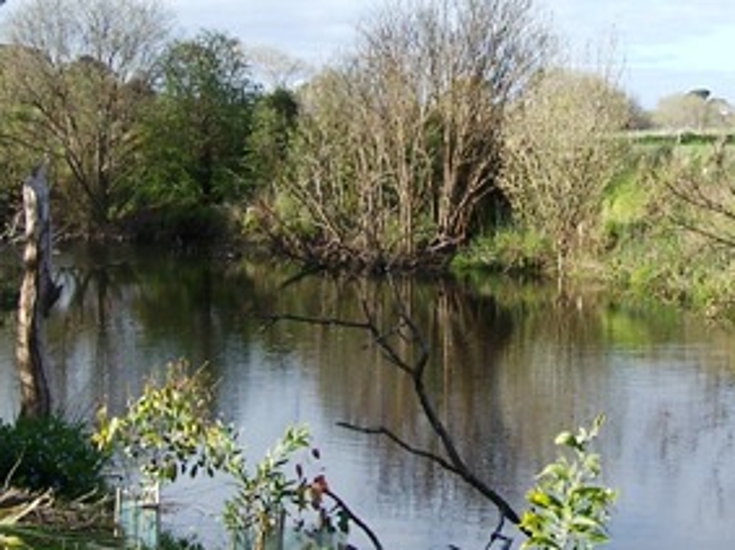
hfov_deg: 22.5
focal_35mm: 86
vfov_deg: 17.1
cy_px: 187
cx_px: 574
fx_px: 1825
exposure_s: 1/350
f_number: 2.8
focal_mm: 6.3
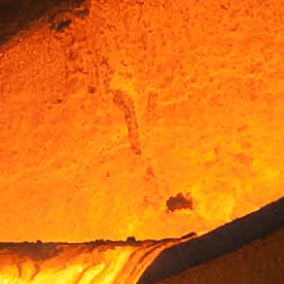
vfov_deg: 1.2
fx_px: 13626
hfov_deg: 1.2
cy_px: 512
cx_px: 113
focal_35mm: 1468
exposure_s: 1/1600
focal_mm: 112
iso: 200
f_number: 10
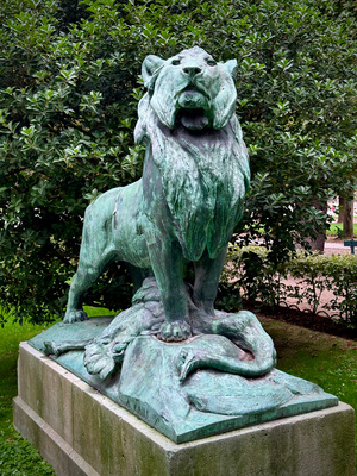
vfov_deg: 39.7
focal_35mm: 48
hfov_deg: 30.3
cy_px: 238
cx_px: 178
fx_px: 660
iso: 160
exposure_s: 1/60
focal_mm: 6.86
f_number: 1.78
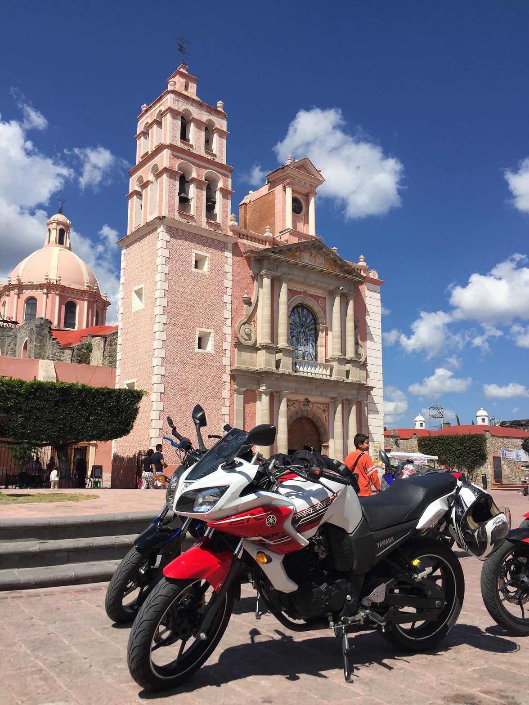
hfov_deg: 48.2
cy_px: 352
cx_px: 264
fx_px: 591
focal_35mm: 29
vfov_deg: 61.7
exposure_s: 1/2825
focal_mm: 4.15
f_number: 2.2
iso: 32
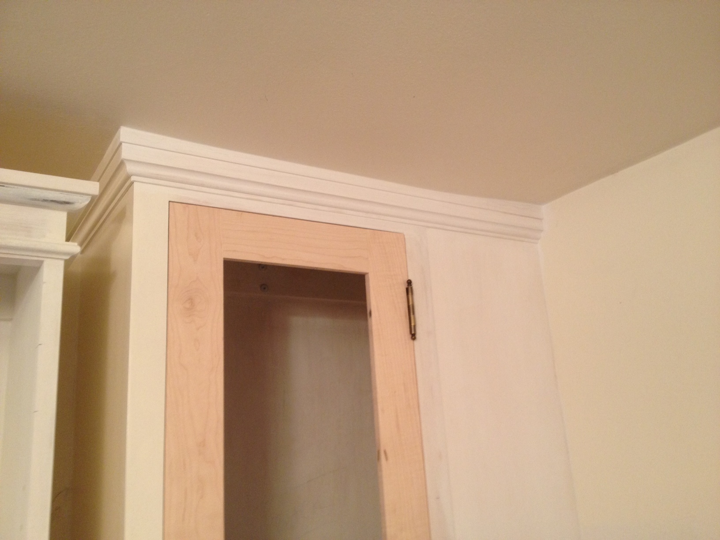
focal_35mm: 35
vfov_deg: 40.7
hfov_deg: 52.6
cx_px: 360
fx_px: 728
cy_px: 270
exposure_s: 1/20
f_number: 2.4
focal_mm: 4.28
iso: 125
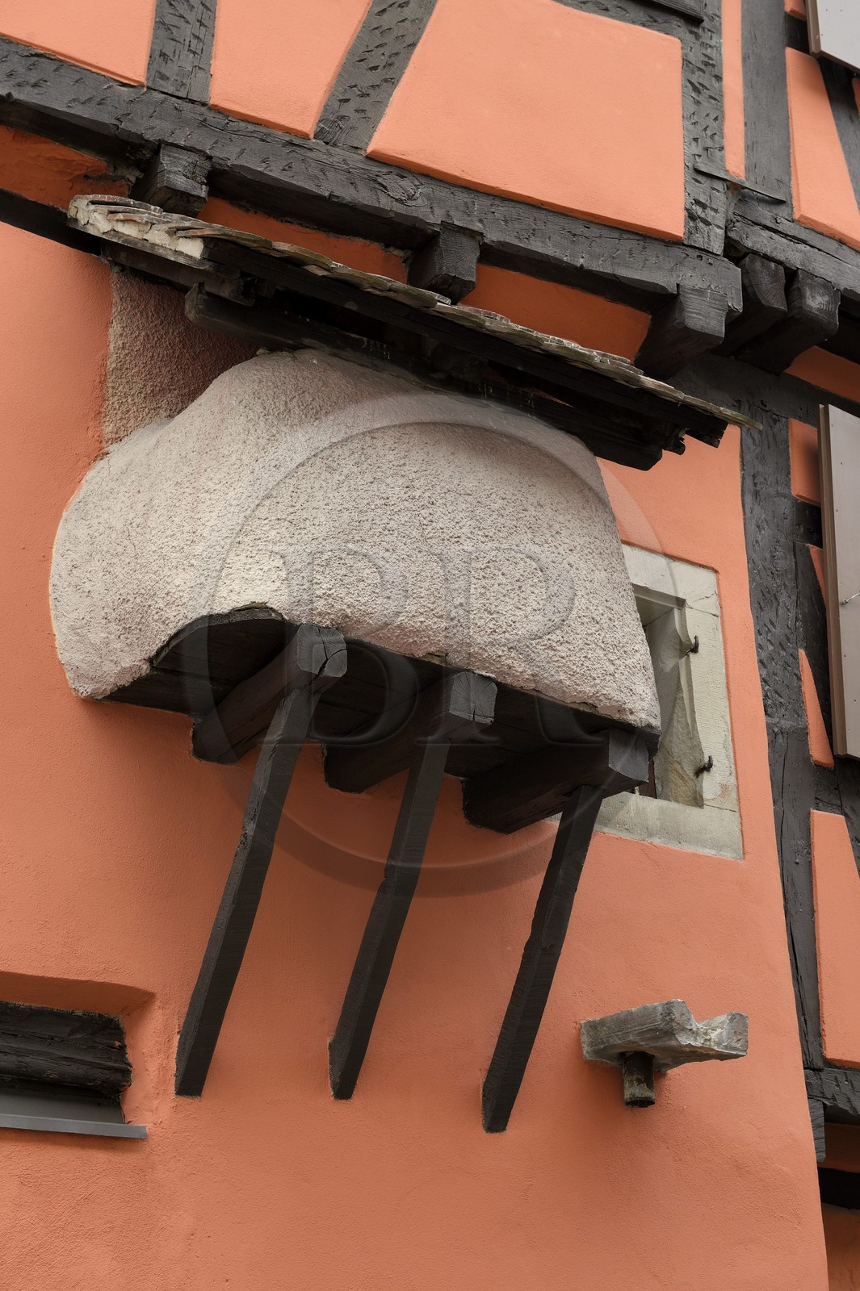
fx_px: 2080
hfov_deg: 23.4
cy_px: 646
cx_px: 430
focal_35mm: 58
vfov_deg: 34.5
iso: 400
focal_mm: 58
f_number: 7.1
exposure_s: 1/200
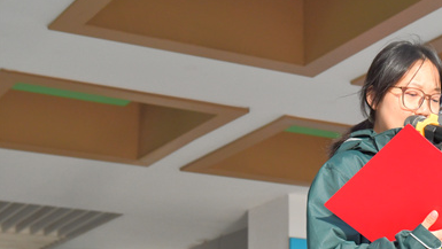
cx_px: 341
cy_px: 85
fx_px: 1090
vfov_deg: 13.0
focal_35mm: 93
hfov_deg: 22.7
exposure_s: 1/8000
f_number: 4
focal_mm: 38
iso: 1400
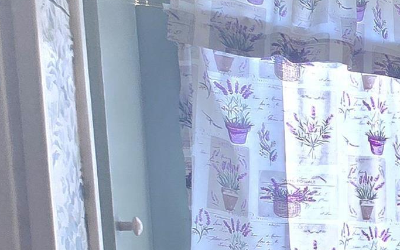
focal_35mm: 62
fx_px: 676
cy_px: 301
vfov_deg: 19.7
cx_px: 845
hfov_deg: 18.0
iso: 50
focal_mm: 2.2
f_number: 2.2
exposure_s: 1/133
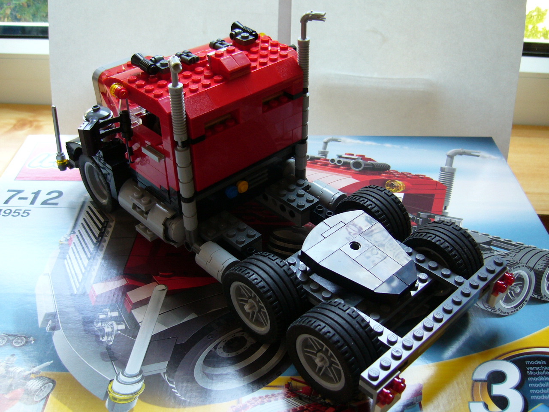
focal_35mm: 35
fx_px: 555
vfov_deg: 40.7
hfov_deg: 52.6
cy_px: 206
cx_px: 274
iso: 100
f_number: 2.8
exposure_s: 1/25
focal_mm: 5.8
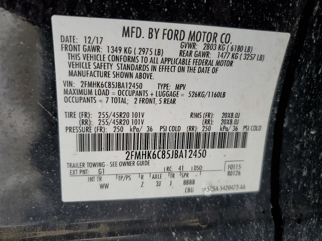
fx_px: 242
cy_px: 120
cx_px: 161
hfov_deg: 67.3
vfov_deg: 53.1
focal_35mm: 26
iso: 55
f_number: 1.5
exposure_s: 1/60.2
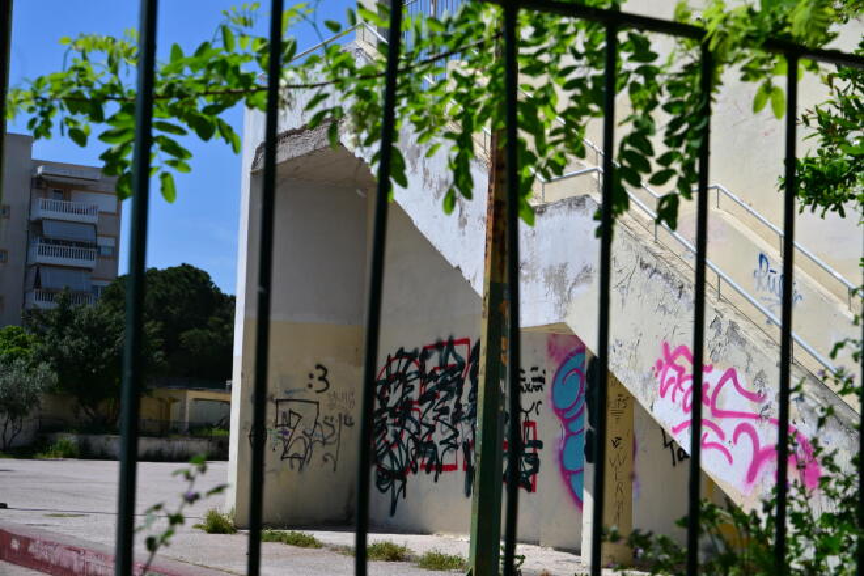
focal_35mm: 61
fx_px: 1464
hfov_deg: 32.9
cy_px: 288
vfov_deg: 22.3
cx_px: 432
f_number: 7.1
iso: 400
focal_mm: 61
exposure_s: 1/2000
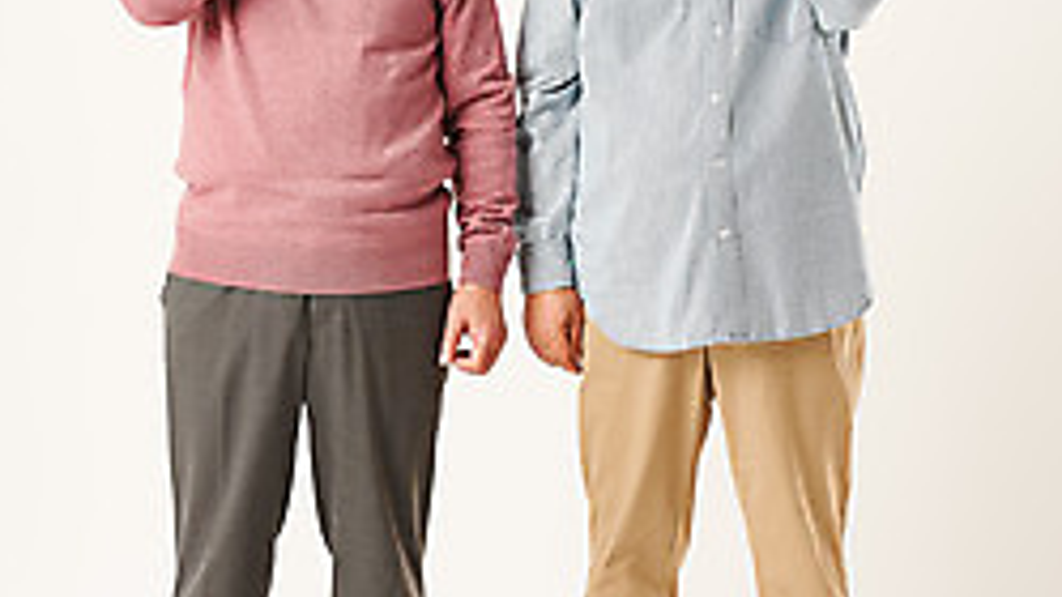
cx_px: 510
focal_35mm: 143
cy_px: 158
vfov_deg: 8.5
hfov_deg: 15.0
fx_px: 4026
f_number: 8
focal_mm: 85
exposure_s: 1/125
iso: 100
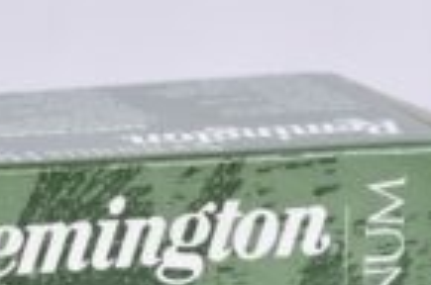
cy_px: 338
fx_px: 4086
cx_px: 131
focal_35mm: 342
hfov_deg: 6.0
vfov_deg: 4.0
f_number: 5.6
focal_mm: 55
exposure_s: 1/40
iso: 640
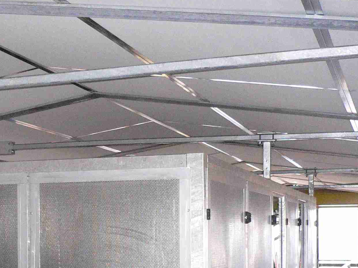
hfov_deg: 26.5
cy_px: 236
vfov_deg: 20.1
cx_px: 69
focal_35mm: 72
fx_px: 745
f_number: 2.8
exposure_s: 1/60
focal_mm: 5.8
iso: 400
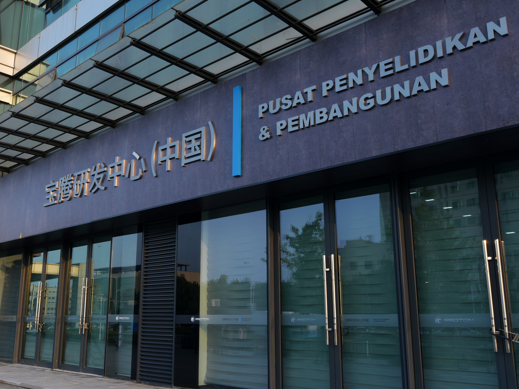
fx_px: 510
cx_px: 215
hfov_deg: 53.7
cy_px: 206
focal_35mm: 34
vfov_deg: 41.8
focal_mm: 25
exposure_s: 1/80
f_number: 8
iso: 200
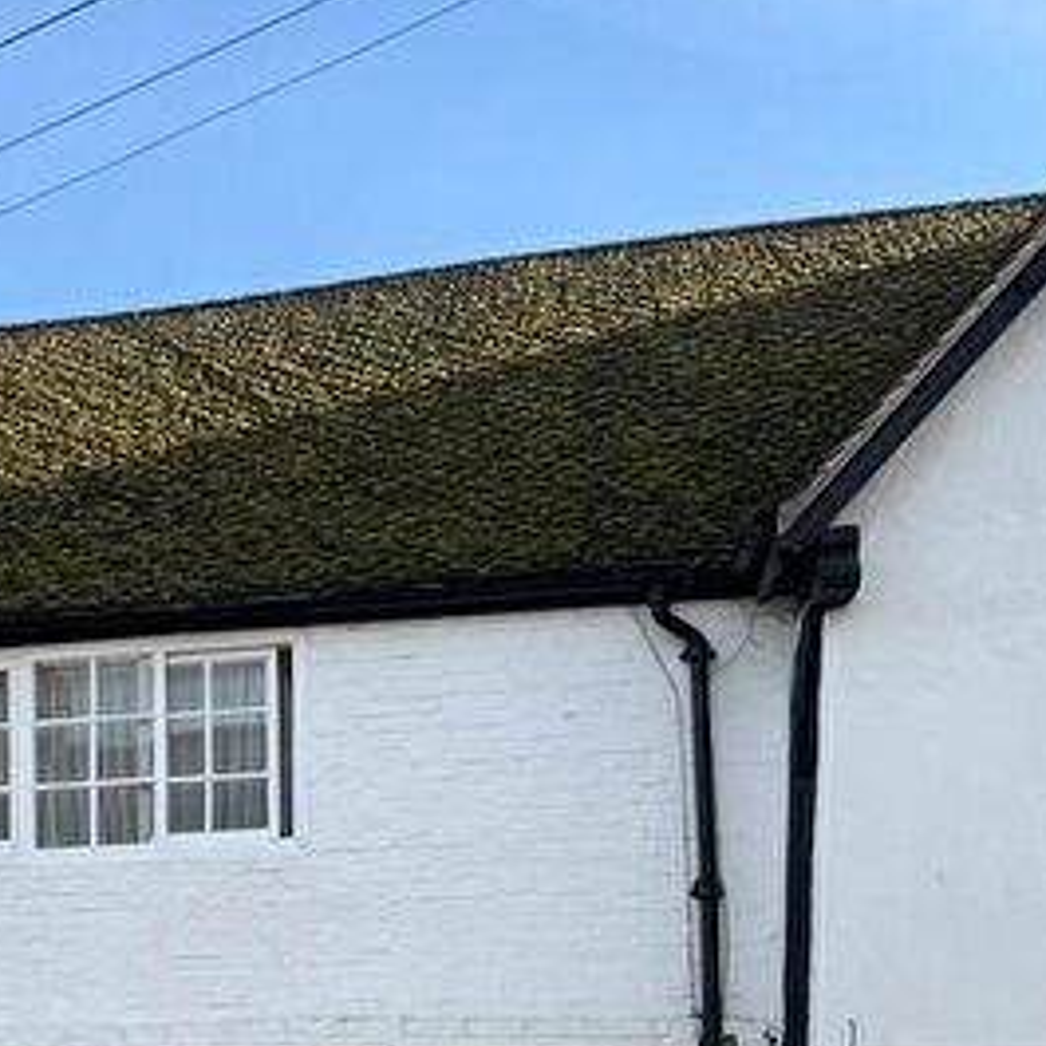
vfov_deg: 29.3
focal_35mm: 56
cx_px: 55
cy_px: 945
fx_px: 1914
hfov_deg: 29.0
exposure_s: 1/1637
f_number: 1.78
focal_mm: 6.76
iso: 80
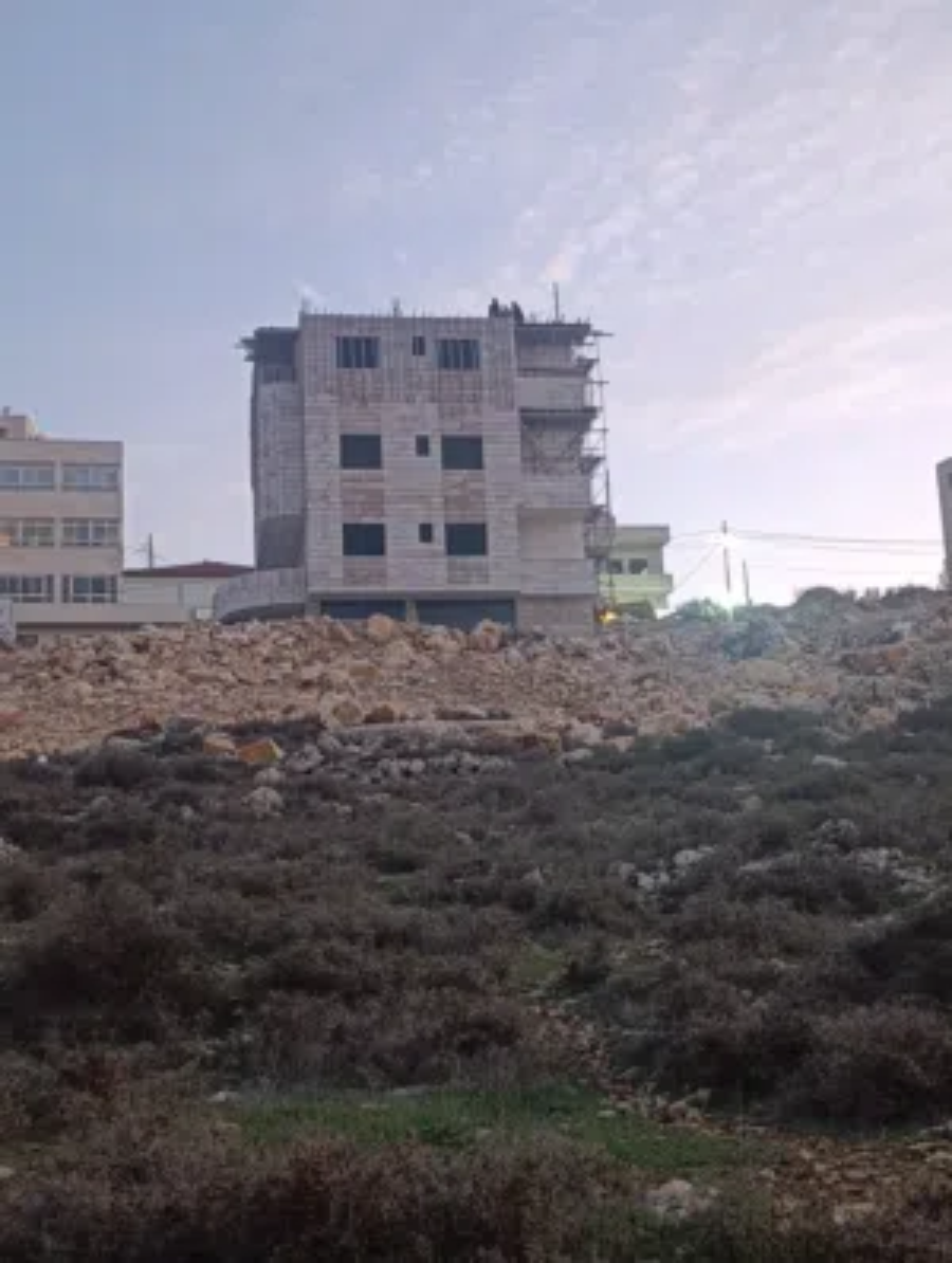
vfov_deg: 41.2
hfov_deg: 31.6
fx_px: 1681
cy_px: 632
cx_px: 476
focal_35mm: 46
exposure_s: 1/33.3
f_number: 1.65
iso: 1377
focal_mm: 6.11
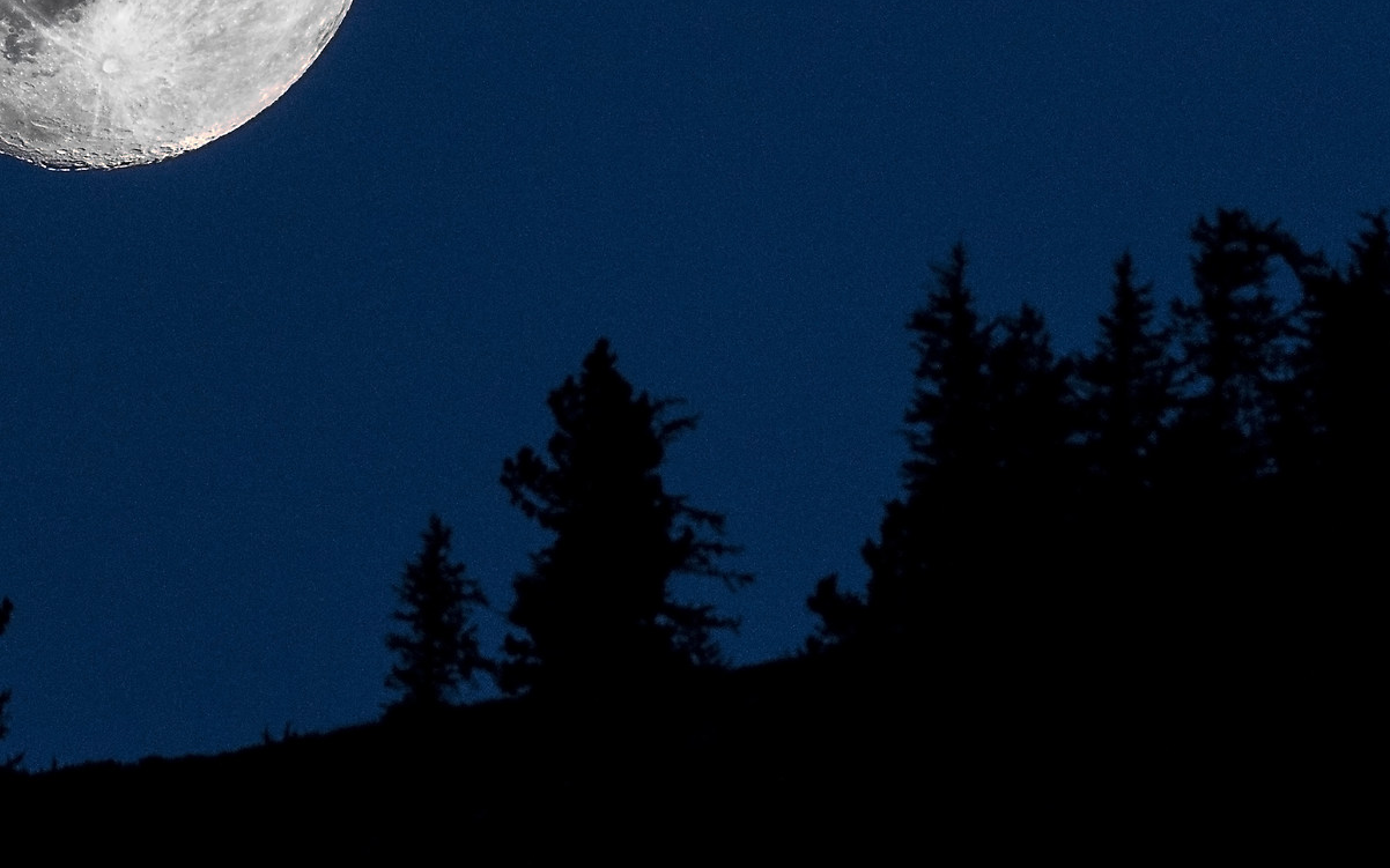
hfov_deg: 1.1
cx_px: 601
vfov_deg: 0.7
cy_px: 236
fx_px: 69393
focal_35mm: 1832
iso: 640
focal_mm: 600
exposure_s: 1/400
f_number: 7.1
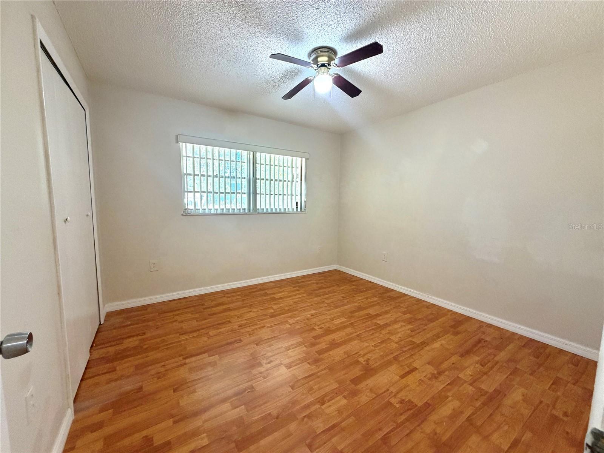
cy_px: 226
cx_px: 302
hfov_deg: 102.1
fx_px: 244
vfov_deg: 85.7
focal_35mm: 14
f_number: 2.2
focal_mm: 2.22
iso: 320
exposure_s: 1/60
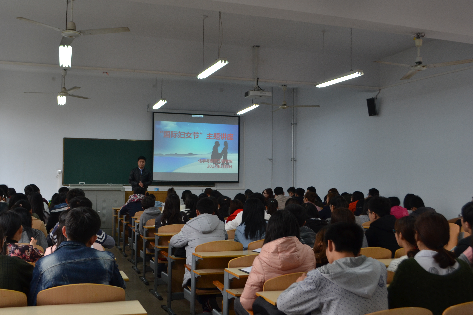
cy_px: 152
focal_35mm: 37
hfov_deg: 51.8
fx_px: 486
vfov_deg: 35.9
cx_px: 216
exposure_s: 1/40
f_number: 5.6
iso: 400
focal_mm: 22
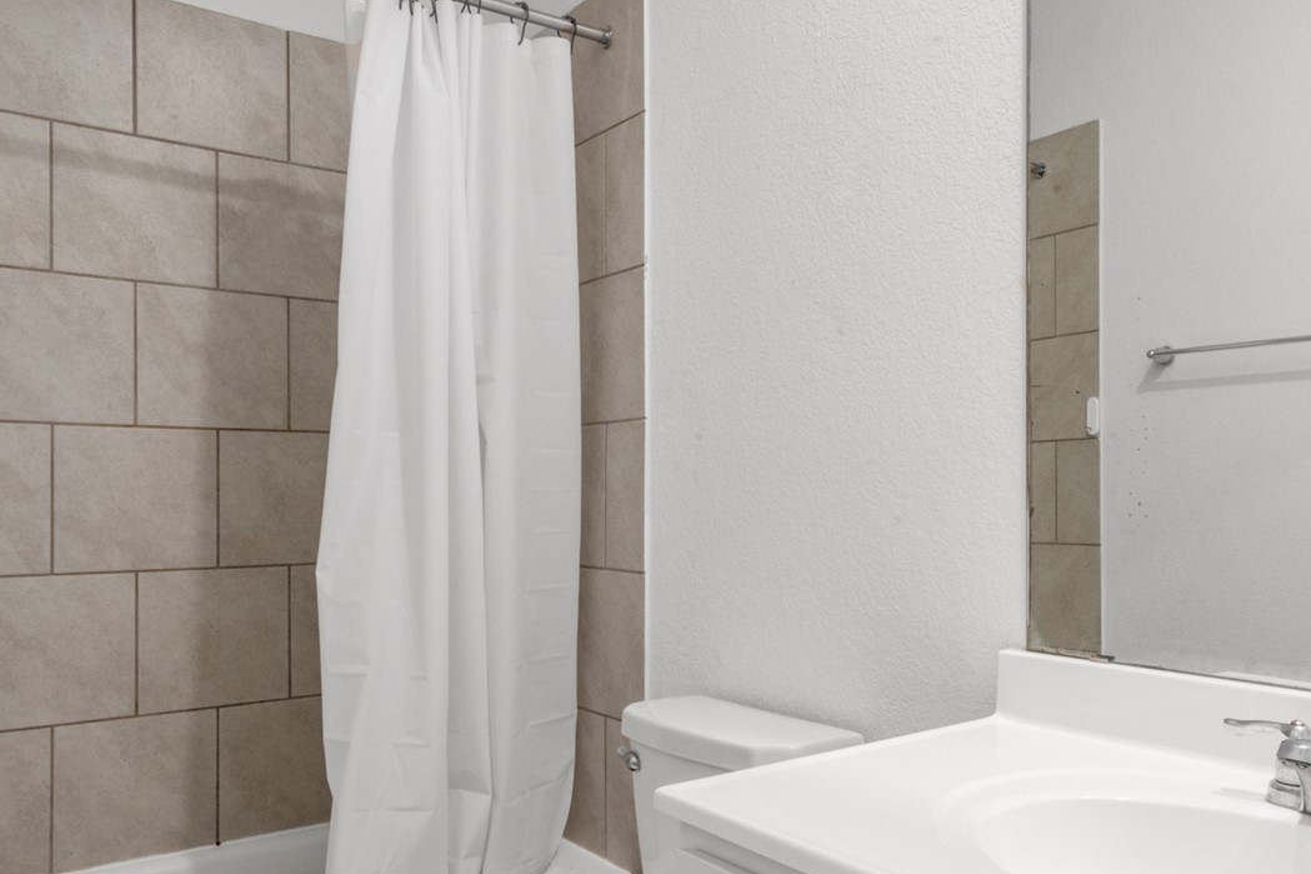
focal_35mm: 29
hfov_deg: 63.2
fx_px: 1056
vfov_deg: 44.9
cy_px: 483
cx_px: 777
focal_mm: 14
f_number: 8
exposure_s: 4
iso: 250
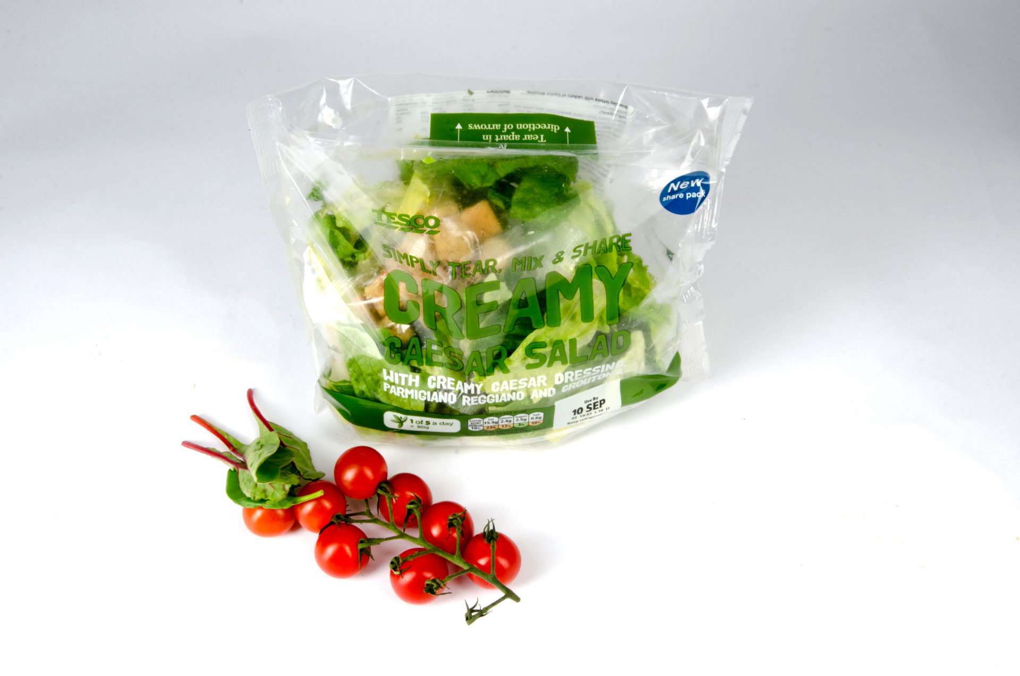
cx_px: 510
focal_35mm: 45
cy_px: 338
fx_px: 1272
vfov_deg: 29.7
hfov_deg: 43.7
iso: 100
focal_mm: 30
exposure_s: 1/125
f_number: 16
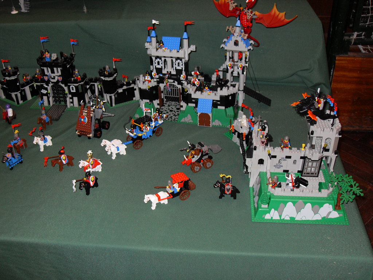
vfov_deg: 38.7
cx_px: 186
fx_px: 399
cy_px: 140
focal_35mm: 37
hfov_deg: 50.1
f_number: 2.8
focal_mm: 6.3
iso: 100
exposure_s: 1/45
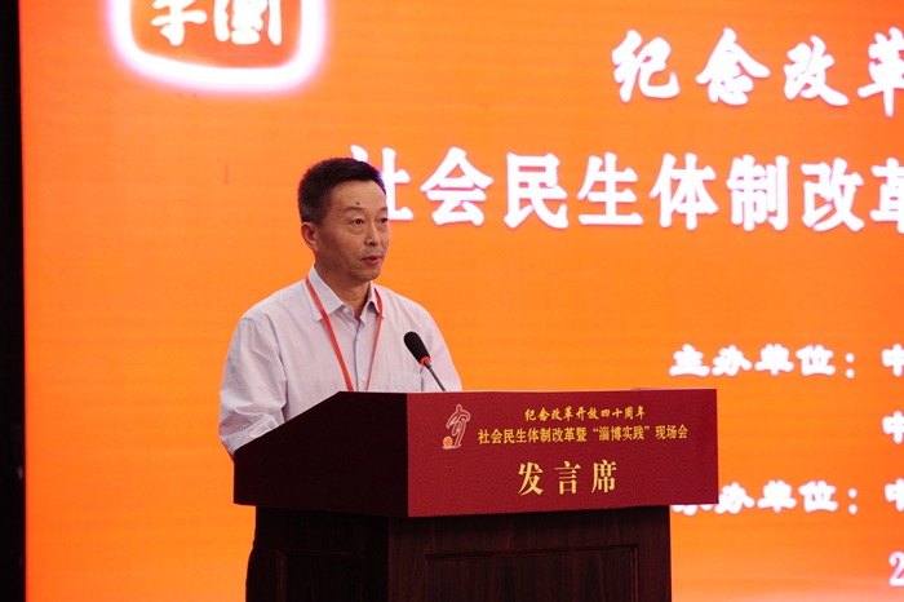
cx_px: 452
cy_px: 301
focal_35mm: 125
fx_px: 3137
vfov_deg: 11.0
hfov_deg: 16.4
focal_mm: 125
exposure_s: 1/100
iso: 2500
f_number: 3.5
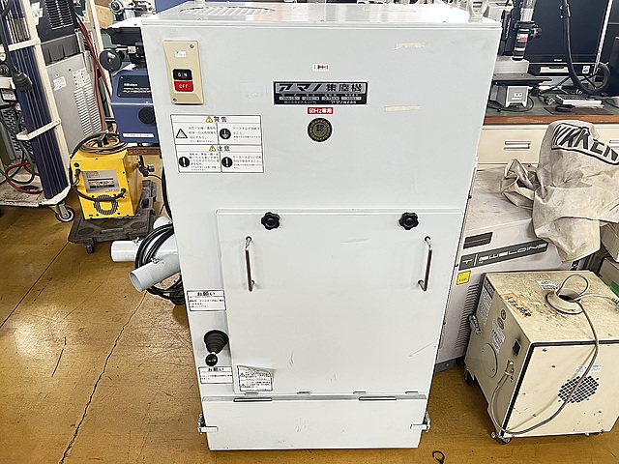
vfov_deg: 53.1
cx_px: 310
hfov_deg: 67.3
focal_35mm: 26
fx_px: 465
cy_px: 232
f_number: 1.5
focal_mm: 5.7
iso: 160
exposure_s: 1/60
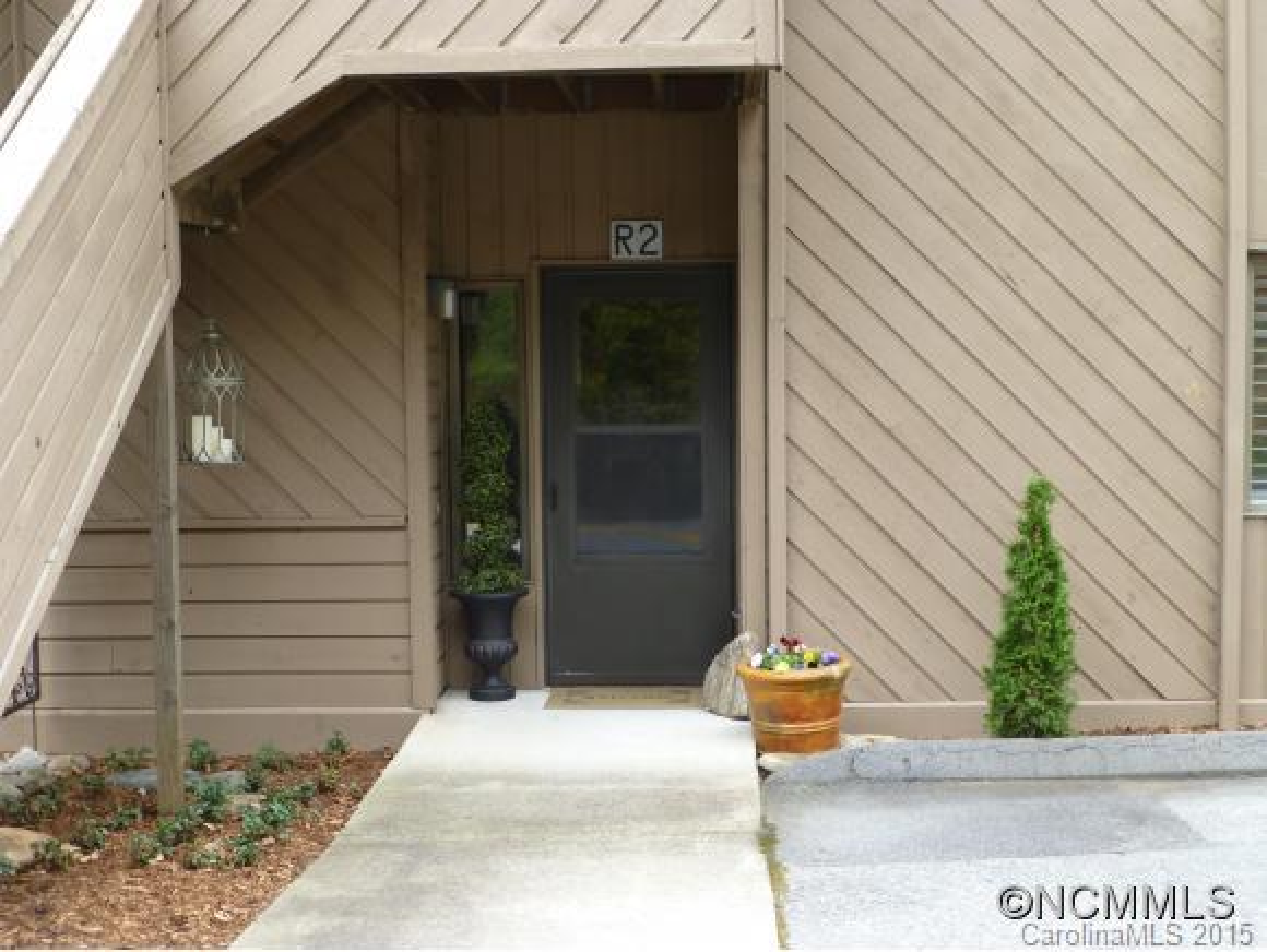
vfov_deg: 30.9
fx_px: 1722
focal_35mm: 47
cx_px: 634
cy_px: 476
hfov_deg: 40.4
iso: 125
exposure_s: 1/60
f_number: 4.2
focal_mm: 8.5
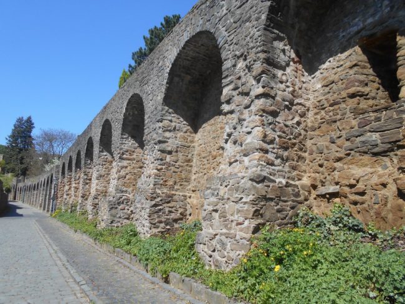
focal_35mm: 26
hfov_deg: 67.3
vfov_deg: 53.1
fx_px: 304
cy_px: 152
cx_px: 202
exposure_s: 1/640
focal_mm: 4.6
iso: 80
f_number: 3.2
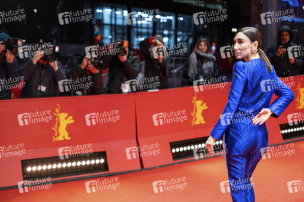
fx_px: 447
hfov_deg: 37.5
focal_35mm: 53
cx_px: 152
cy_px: 101
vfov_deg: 25.5
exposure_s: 1/450
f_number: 1.4
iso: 1000
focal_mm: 35
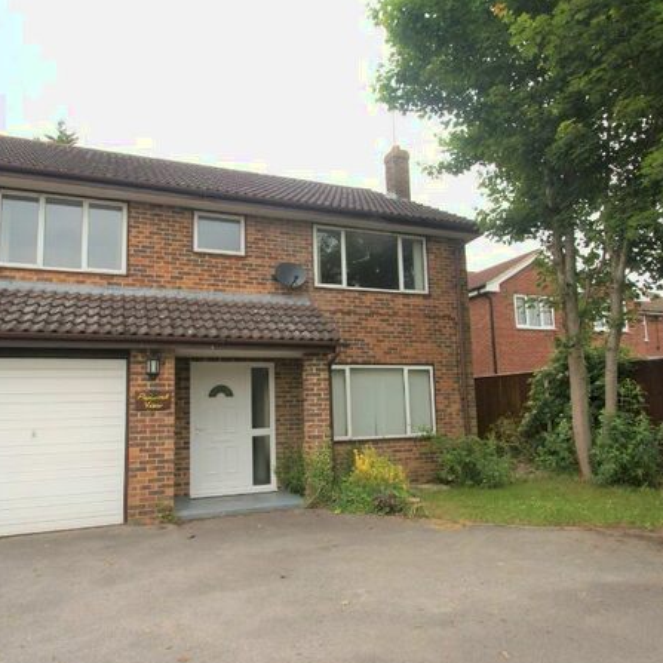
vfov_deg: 74.8
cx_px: 314
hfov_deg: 74.8
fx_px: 433
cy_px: 345
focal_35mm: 20
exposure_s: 1/80
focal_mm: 10
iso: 100
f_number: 8
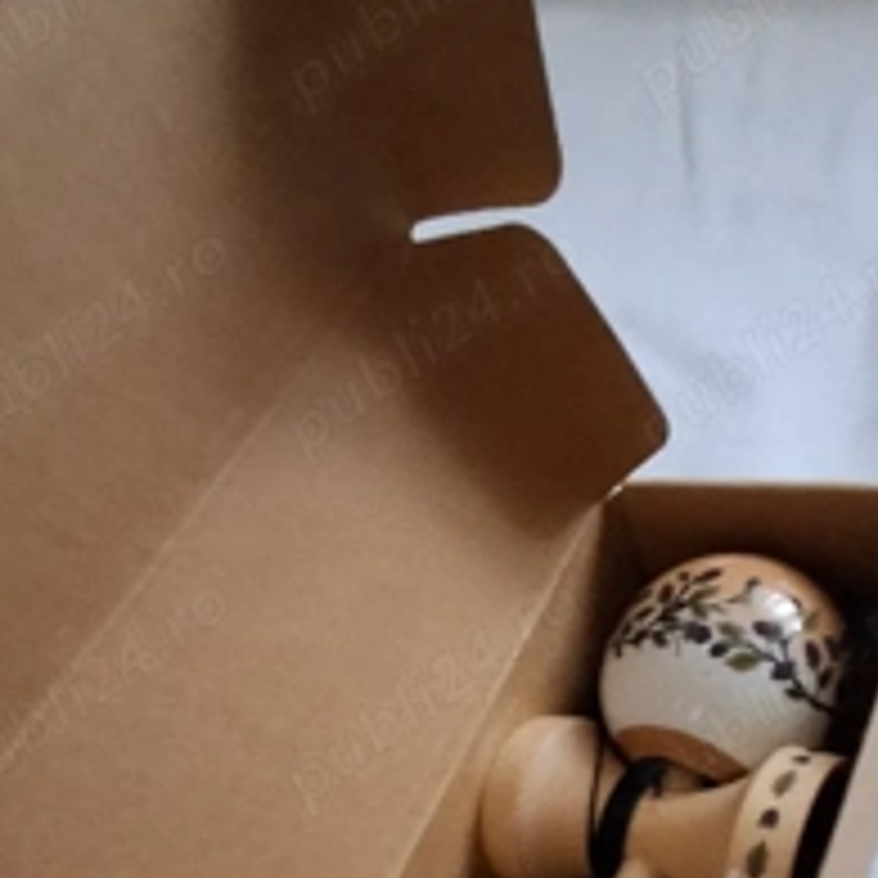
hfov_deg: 55.3
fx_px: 832
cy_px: 747
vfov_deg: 50.8
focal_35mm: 29
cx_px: 522
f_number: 2.2
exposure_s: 1/25
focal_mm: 1.64
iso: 800
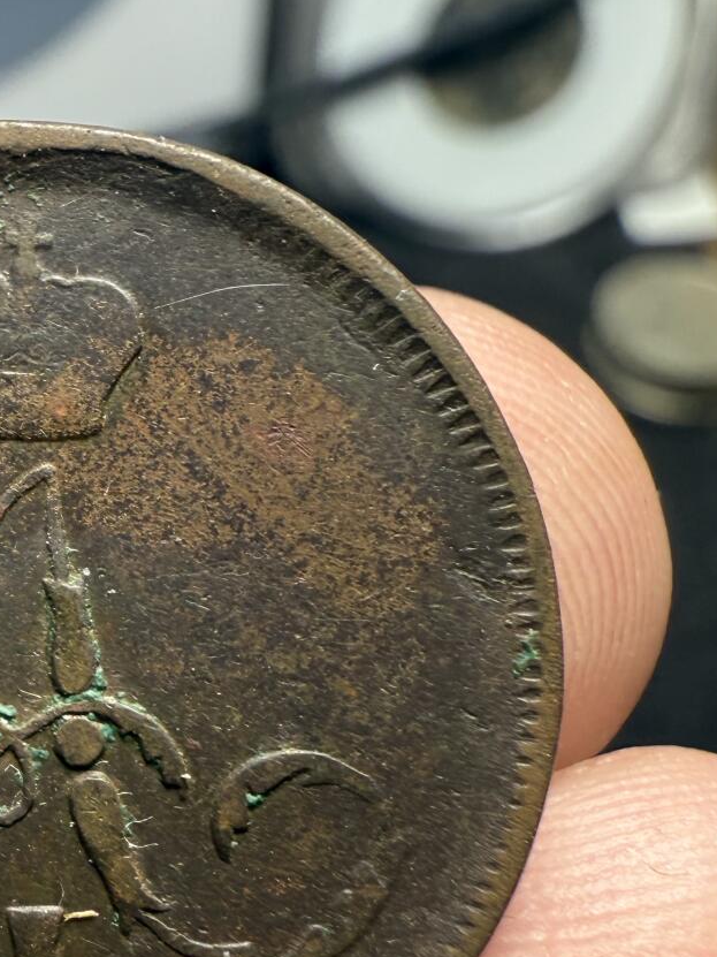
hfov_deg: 26.5
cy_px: 663
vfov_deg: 36.3
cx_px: -6
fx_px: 1436
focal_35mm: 52
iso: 80
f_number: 2.2
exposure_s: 1/99
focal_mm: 2.22
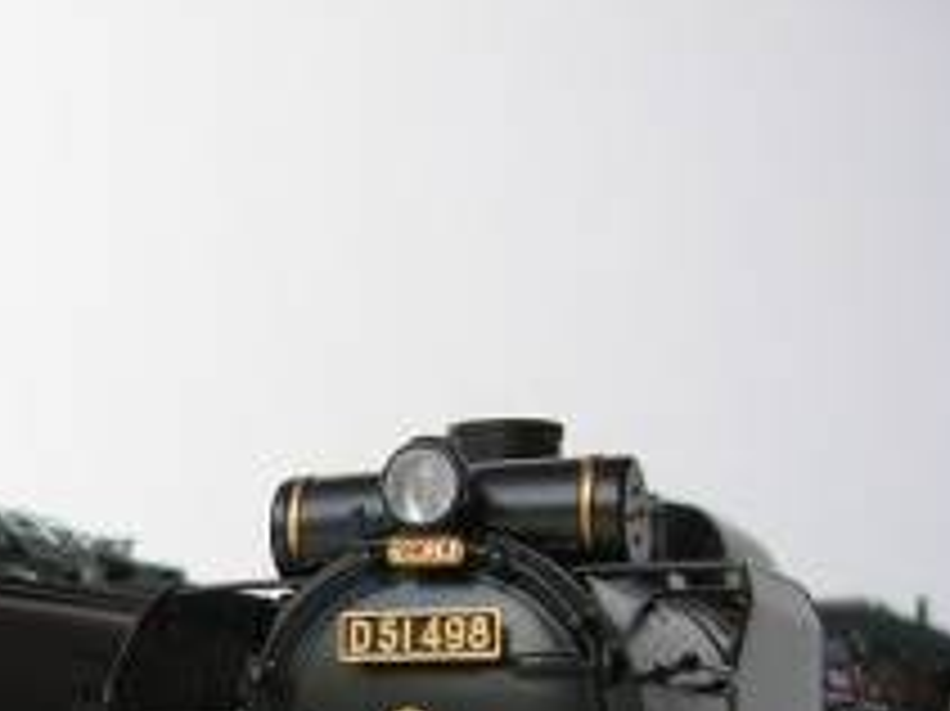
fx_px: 2277
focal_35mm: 83
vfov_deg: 17.1
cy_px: 824
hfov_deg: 22.8
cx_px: 45
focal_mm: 5.8
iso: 50
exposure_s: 1/71.3
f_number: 2.8
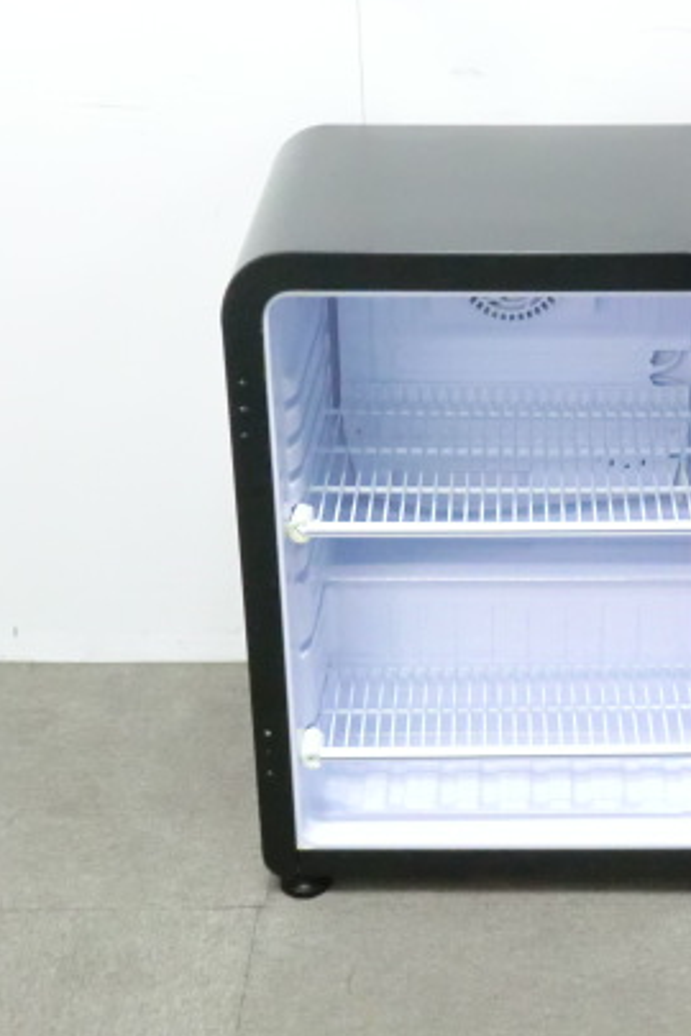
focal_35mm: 74
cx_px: 530
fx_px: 2130
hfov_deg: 18.3
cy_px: 606
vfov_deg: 27.3
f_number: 4.3
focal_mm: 8.2
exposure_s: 1/25
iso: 800
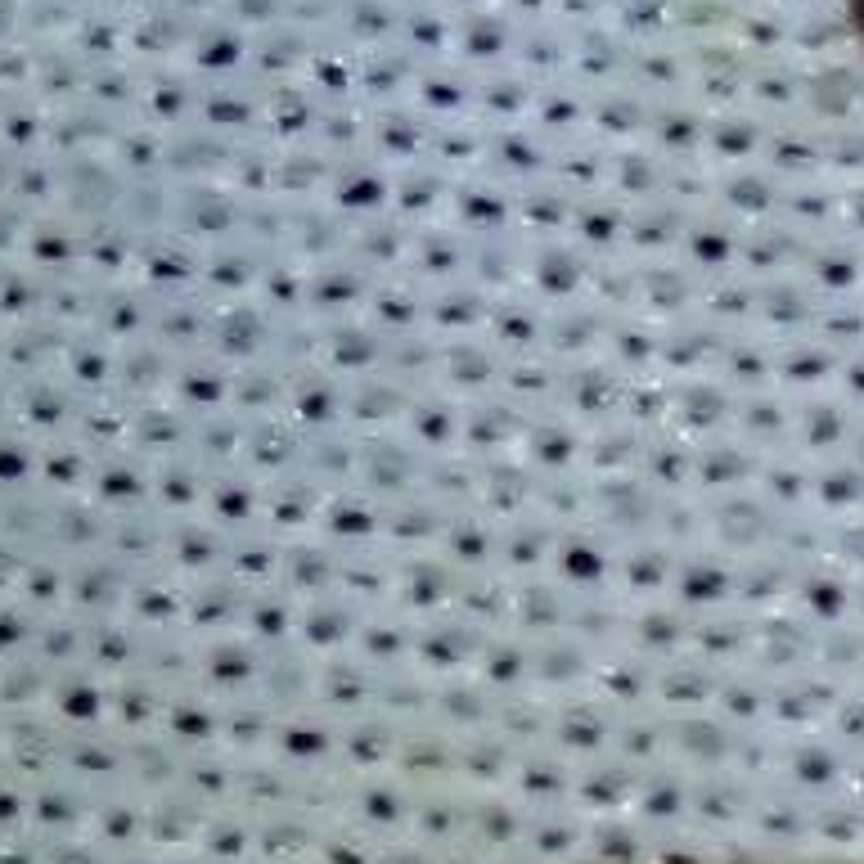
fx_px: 14853
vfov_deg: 3.3
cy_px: 1613
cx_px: 747
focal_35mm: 526
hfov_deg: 3.3
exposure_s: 1/320
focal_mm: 18
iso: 200
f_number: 18
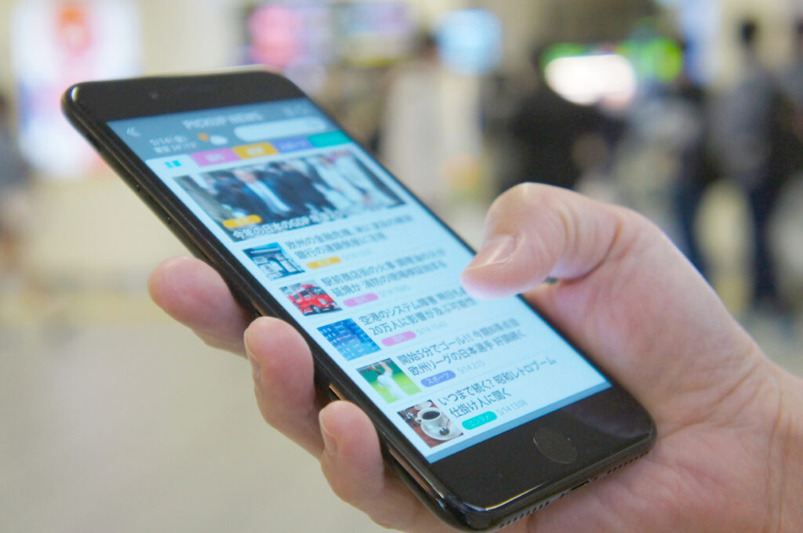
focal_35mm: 60
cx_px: 402
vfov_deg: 22.6
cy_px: 266
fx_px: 1337
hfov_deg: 33.4
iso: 1600
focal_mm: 40
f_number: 4.5
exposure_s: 1/100
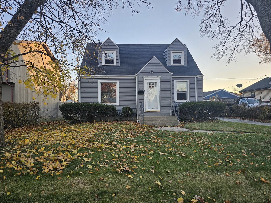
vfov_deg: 58.9
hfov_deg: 73.9
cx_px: 136
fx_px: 180
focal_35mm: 23
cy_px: 102
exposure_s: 1/207
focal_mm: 6.3
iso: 50
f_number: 1.7
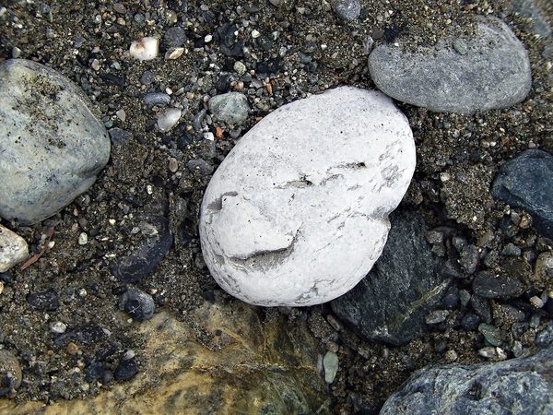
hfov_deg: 11.7
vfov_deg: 8.8
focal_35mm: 169
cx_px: 276
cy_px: 208
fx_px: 2700
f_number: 5.7
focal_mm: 30.3
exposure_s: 1/200
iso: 125
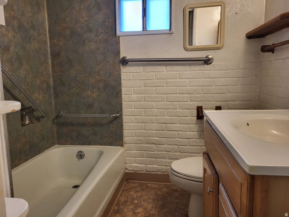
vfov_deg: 53.1
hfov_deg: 67.3
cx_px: 144
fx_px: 217
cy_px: 108
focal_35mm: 26
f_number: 1.8
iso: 250
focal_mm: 5.4
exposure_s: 1/120
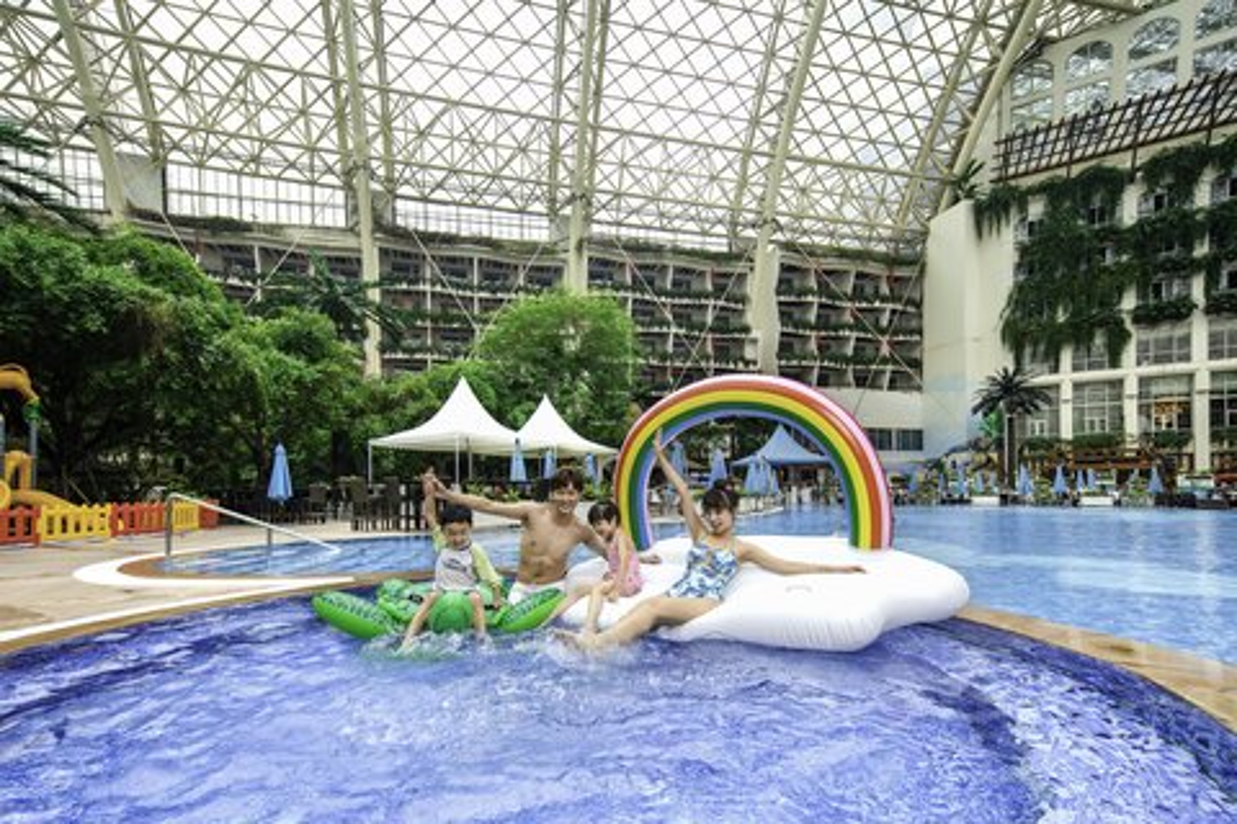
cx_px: 618
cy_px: 412
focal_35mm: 17
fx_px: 584
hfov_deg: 93.3
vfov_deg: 70.4
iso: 100
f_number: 7.1
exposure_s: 1/160
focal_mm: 17
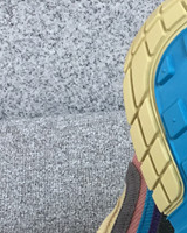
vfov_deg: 15.2
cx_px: 269
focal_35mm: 121
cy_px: 294
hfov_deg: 12.2
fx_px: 837
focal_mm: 3.3
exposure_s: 1/235
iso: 25
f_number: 2.4
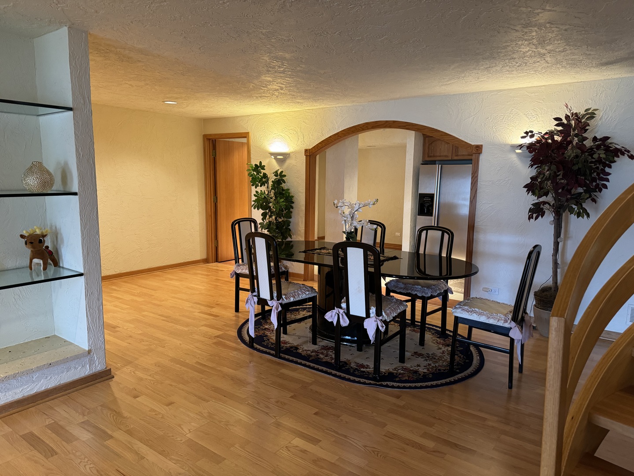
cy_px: 238
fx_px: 440
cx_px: 317
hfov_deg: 71.6
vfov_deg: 56.8
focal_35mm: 24
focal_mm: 6.86
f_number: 1.78
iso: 400
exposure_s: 1/60
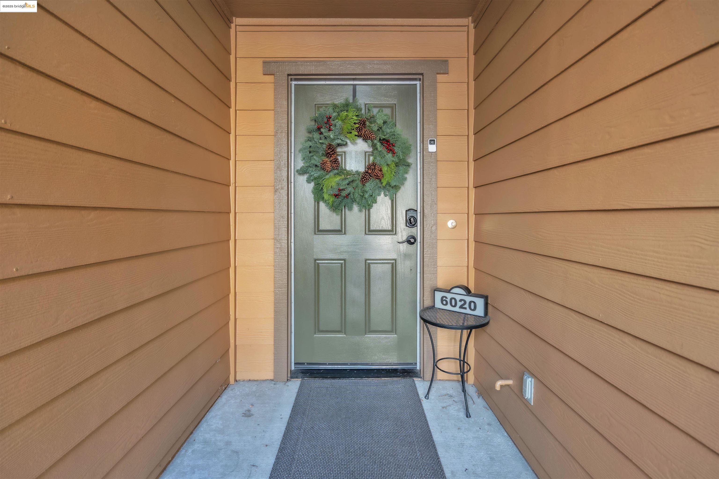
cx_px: 360
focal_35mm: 16
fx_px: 320
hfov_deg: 96.7
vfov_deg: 73.7
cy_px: 240
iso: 100
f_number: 4
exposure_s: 1/10
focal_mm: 16
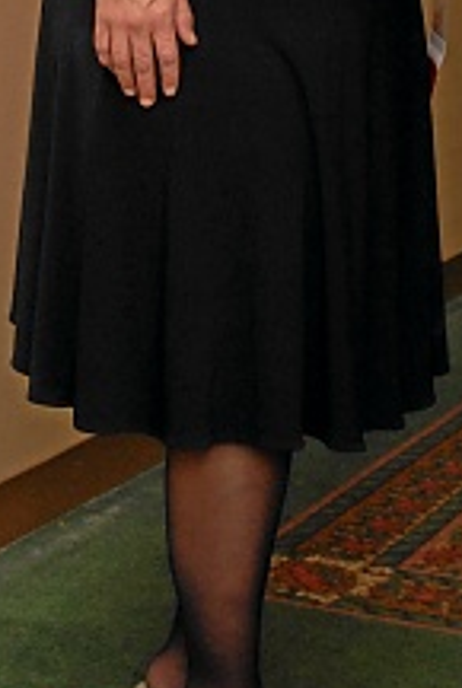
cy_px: -143
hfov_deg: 12.3
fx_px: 2138
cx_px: 145
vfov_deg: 17.4
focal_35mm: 112
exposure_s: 1/60
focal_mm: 23
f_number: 4.5
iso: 400
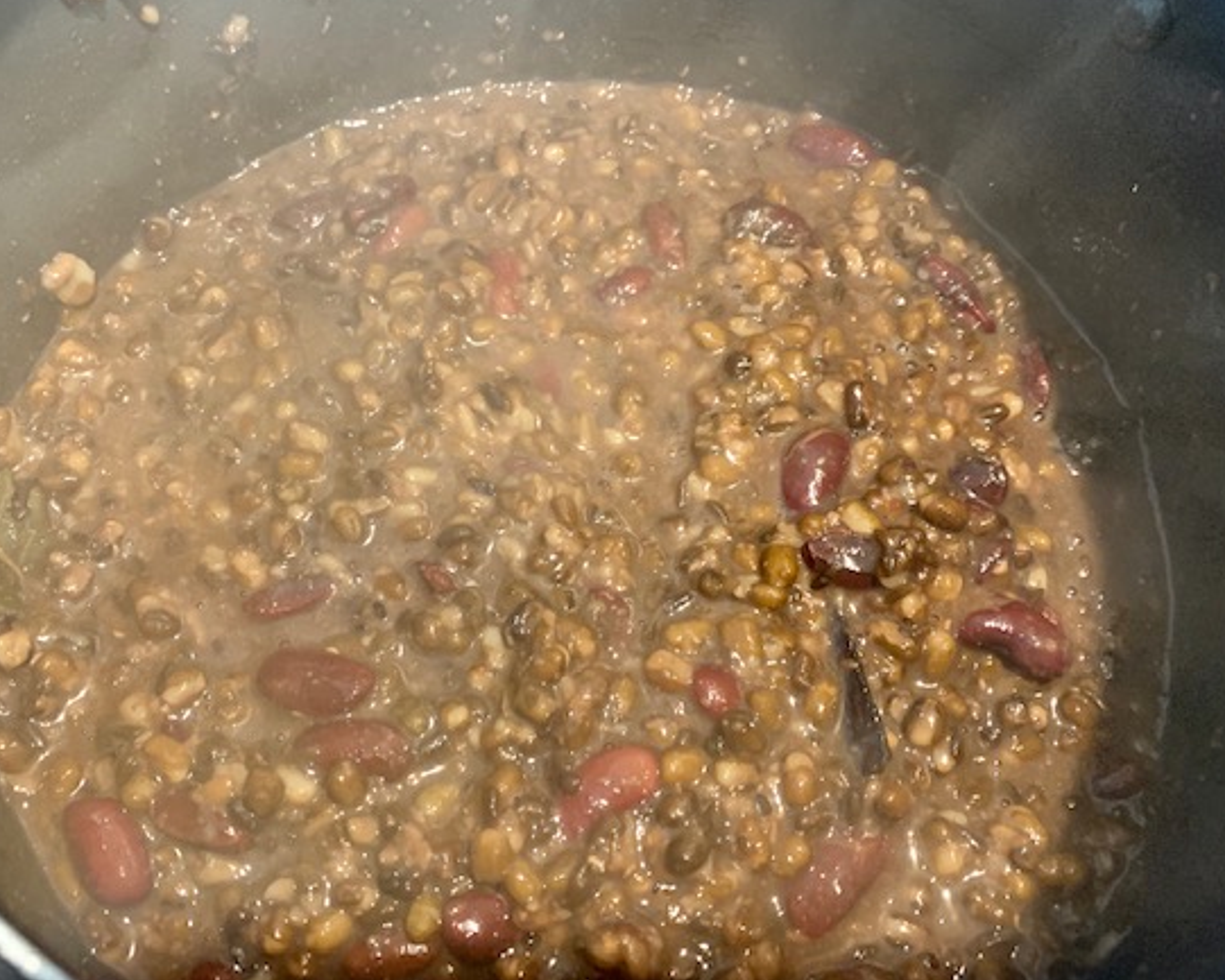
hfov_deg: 58.6
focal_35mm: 30
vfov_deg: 48.5
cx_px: 532
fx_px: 1088
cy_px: 491
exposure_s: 1/25
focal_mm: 4.25
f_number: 1.8
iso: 500
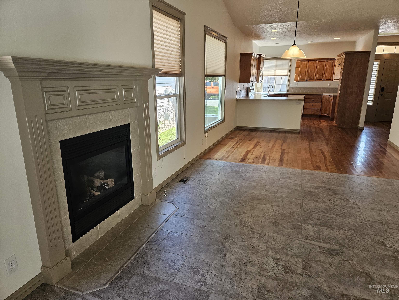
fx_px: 265
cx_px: 200
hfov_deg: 73.9
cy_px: 150
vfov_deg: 58.9
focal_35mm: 23
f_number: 1.8
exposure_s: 1/207
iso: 200
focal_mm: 5.4
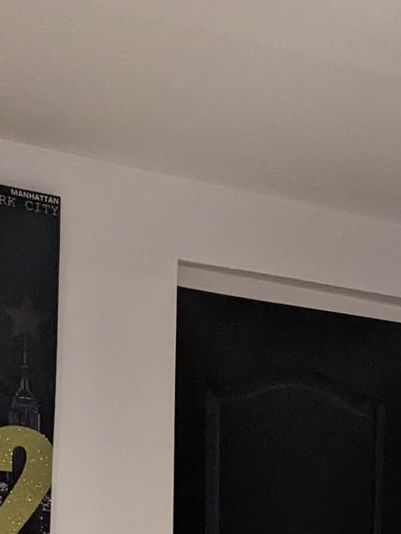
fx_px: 1559
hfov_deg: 14.1
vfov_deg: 17.2
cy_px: 835
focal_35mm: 101
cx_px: 502
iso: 812
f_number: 1.73
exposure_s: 1/25
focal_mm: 4.38
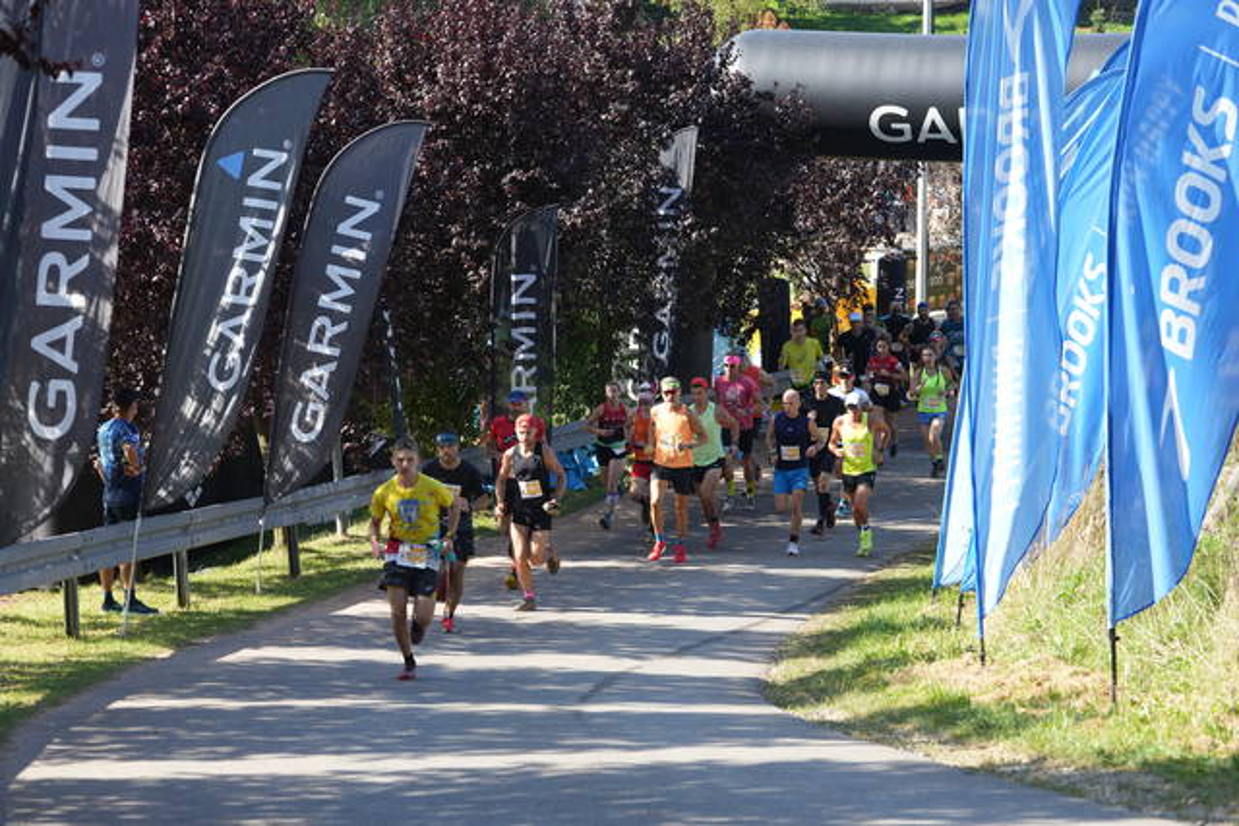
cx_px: 620
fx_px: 3821
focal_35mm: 111
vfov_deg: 12.3
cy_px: 413
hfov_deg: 18.4
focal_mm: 111
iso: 640
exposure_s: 1/800
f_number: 5.6
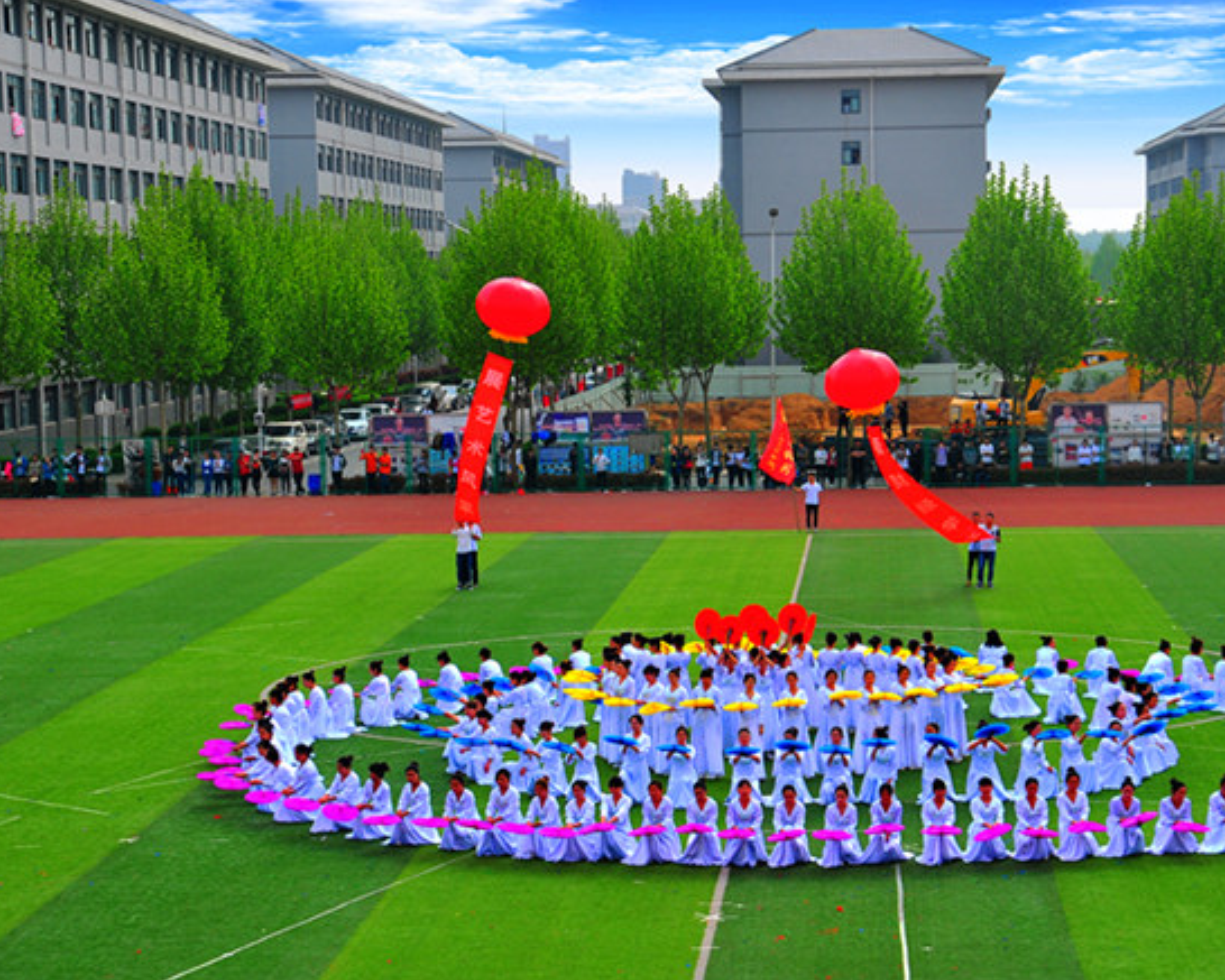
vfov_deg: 17.1
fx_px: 3264
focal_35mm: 90
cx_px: 756
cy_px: 462
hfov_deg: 21.2
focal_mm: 50
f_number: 9
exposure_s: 1/125
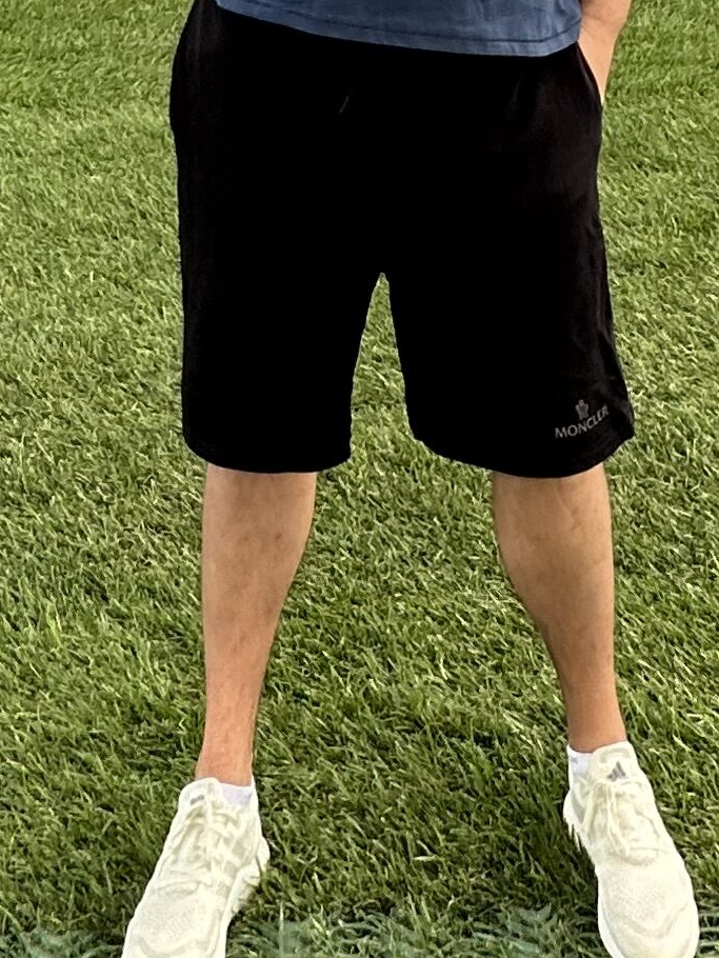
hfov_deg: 23.5
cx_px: 494
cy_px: -630
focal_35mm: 62
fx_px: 1716
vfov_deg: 22.6
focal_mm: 2.22
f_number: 2.2
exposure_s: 1/99
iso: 40
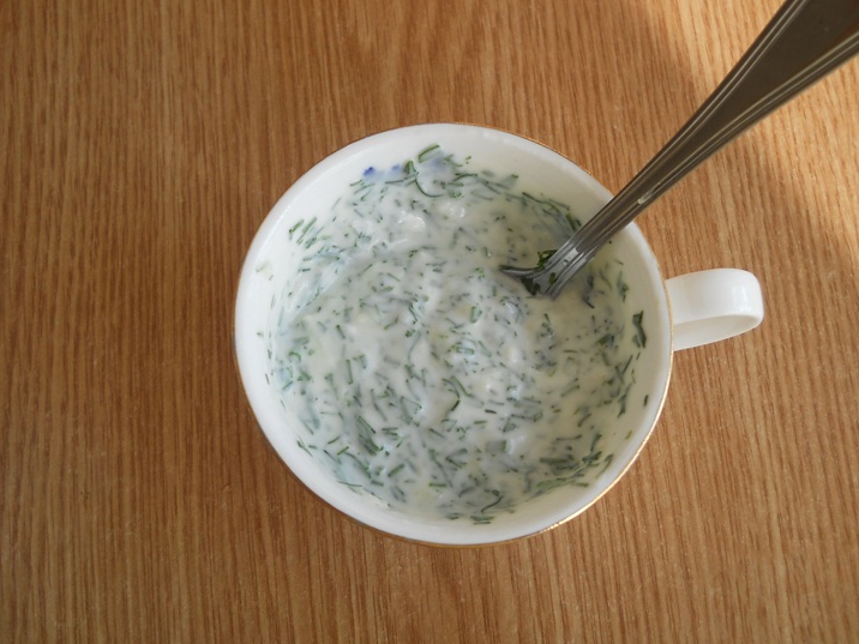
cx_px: 456
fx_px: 1092
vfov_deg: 32.9
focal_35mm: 44
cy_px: 301
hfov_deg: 42.9
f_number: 3.1
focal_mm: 6.72
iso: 80
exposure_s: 1/100
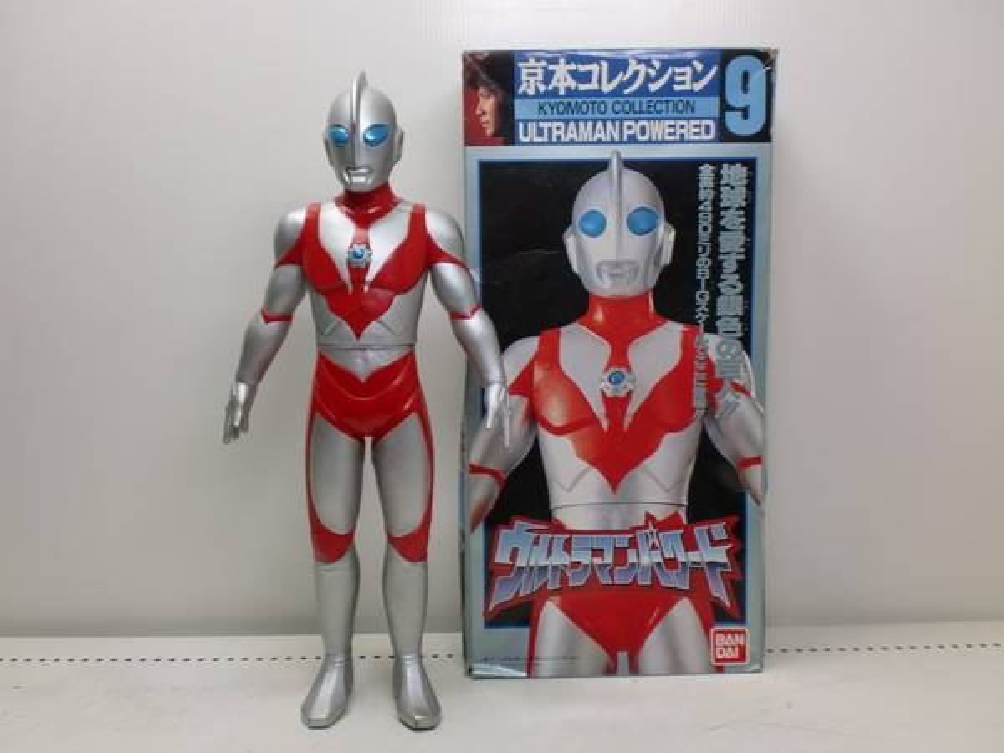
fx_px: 1015
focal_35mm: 35
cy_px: 376
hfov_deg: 52.6
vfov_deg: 40.7
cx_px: 502
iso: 64
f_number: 3.1
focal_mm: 6.3
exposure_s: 1/60
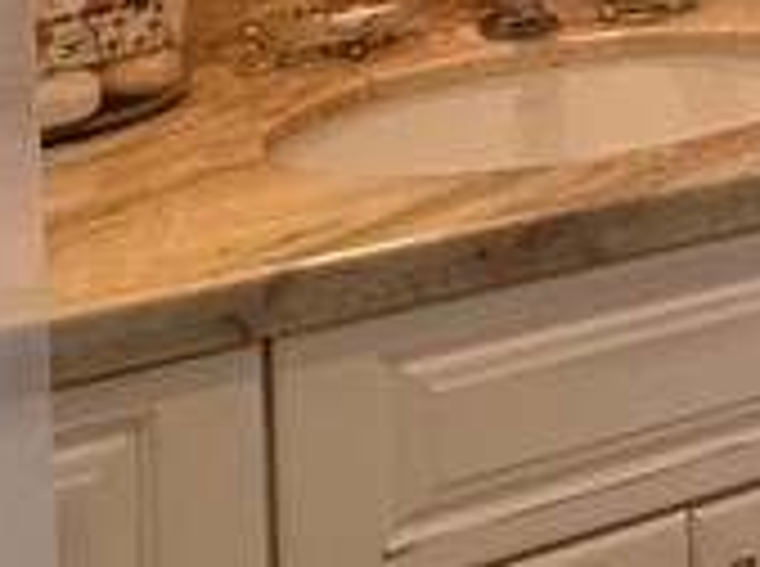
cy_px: -364
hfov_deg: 17.8
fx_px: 1862
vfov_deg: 15.5
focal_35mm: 85
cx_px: 1421
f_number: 2.2
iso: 400
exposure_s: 1/120
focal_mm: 2.22
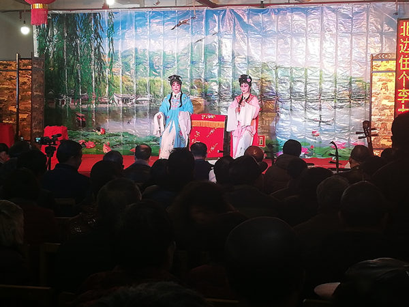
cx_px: 204
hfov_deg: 25.7
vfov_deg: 19.4
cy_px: 154
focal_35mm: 76
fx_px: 898
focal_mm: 3.81
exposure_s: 1/50
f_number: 2.2
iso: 125
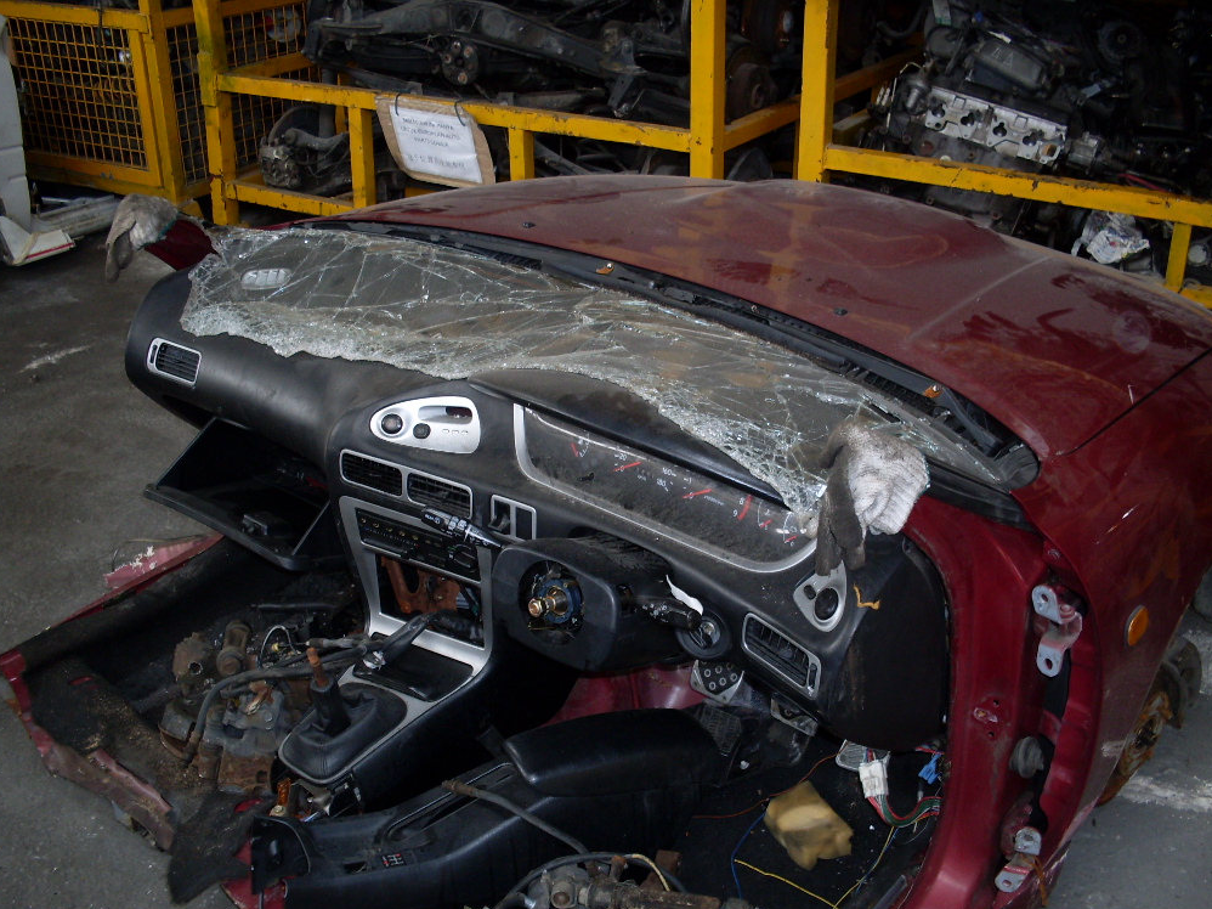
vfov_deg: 36.8
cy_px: 447
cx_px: 605
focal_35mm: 39
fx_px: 1365
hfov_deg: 47.9
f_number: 2.8
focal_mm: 6.3
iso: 100
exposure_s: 1/45
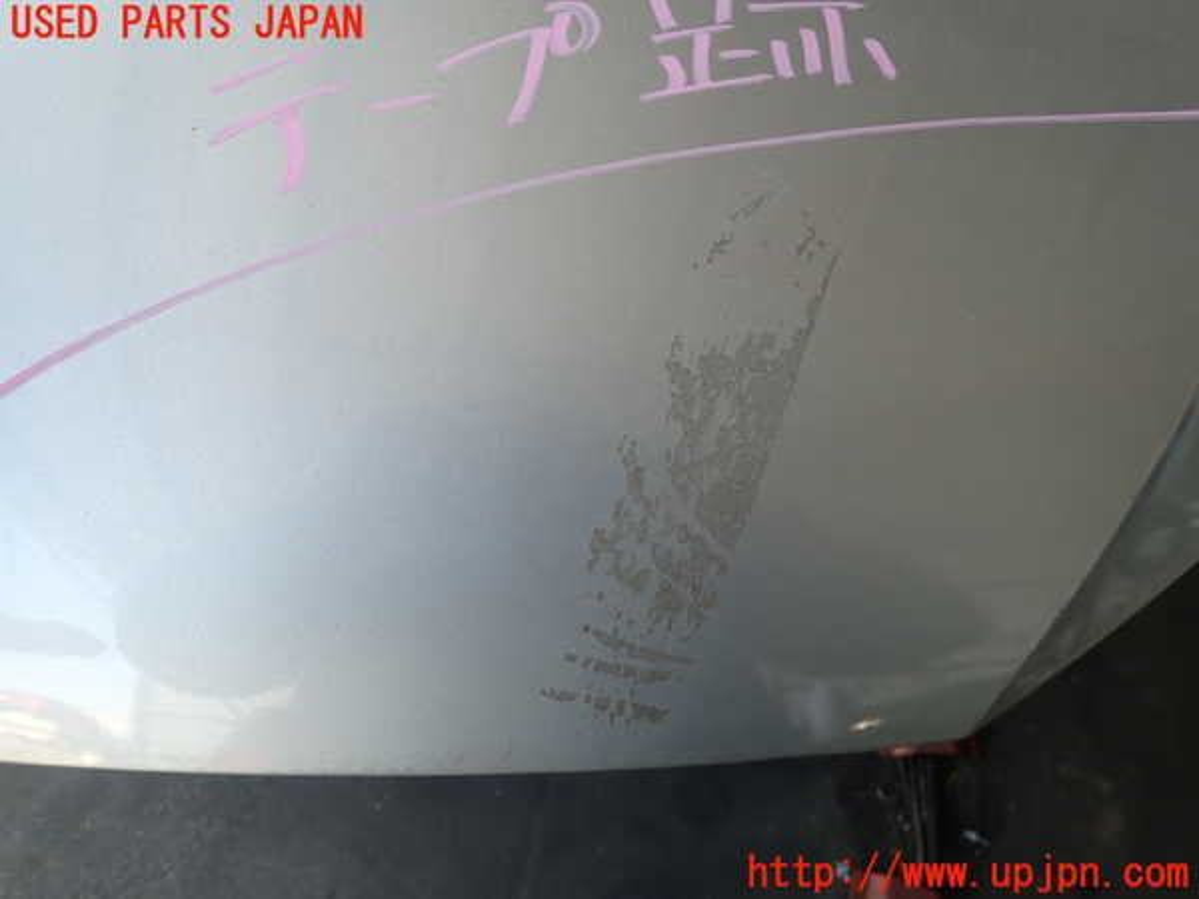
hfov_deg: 69.4
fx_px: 866
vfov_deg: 54.9
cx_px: 600
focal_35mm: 25
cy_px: 450
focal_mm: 4.5
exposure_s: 1/80
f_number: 2
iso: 100
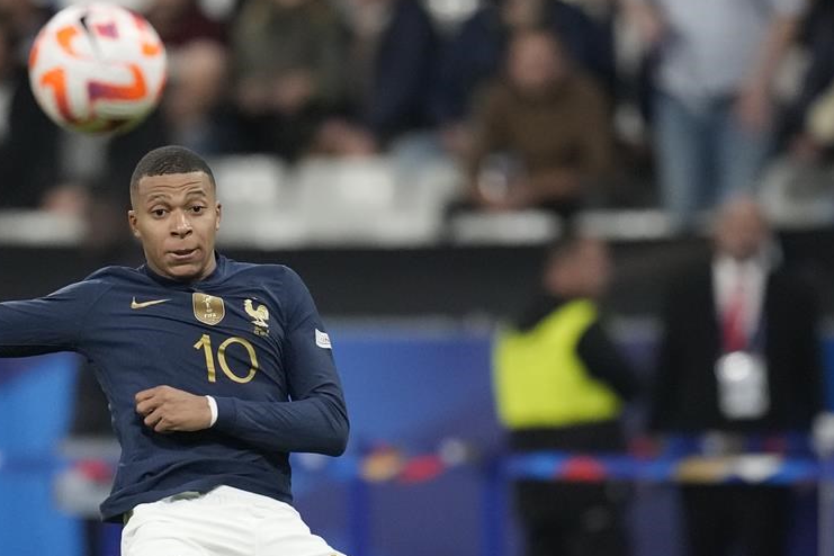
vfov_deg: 1.3
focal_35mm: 1037
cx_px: 147
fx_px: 24022
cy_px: 468
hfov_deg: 2.0
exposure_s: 1/2500
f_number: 2.8
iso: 3200
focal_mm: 400
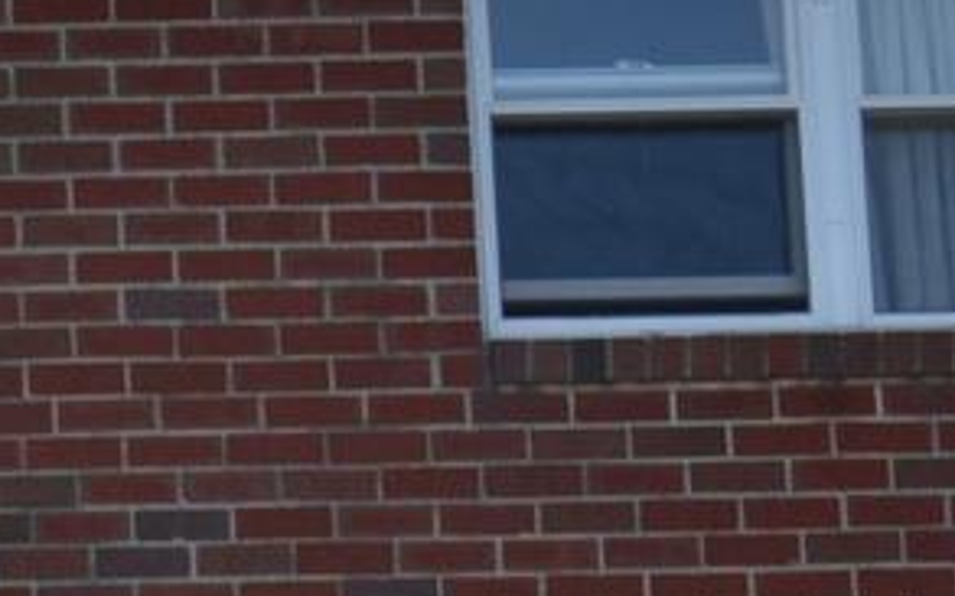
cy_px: 1588
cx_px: -1578
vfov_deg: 4.9
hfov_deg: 7.5
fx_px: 6662
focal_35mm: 256
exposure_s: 1/200
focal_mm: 24
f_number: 7.1
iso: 100
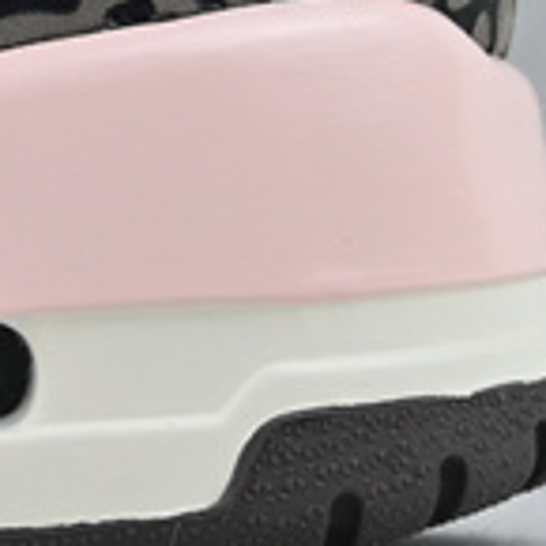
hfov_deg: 5.2
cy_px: -222
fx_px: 5751
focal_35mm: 322
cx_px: -968
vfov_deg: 5.4
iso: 100
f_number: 4.8
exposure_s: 1/80
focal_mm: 30.5
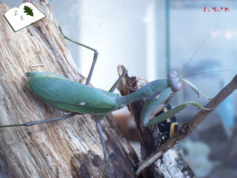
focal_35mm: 82
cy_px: 89
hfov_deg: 23.8
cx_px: 118
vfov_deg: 18.0
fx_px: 561
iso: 128
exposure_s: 1/73.1
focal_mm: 13.5
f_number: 4
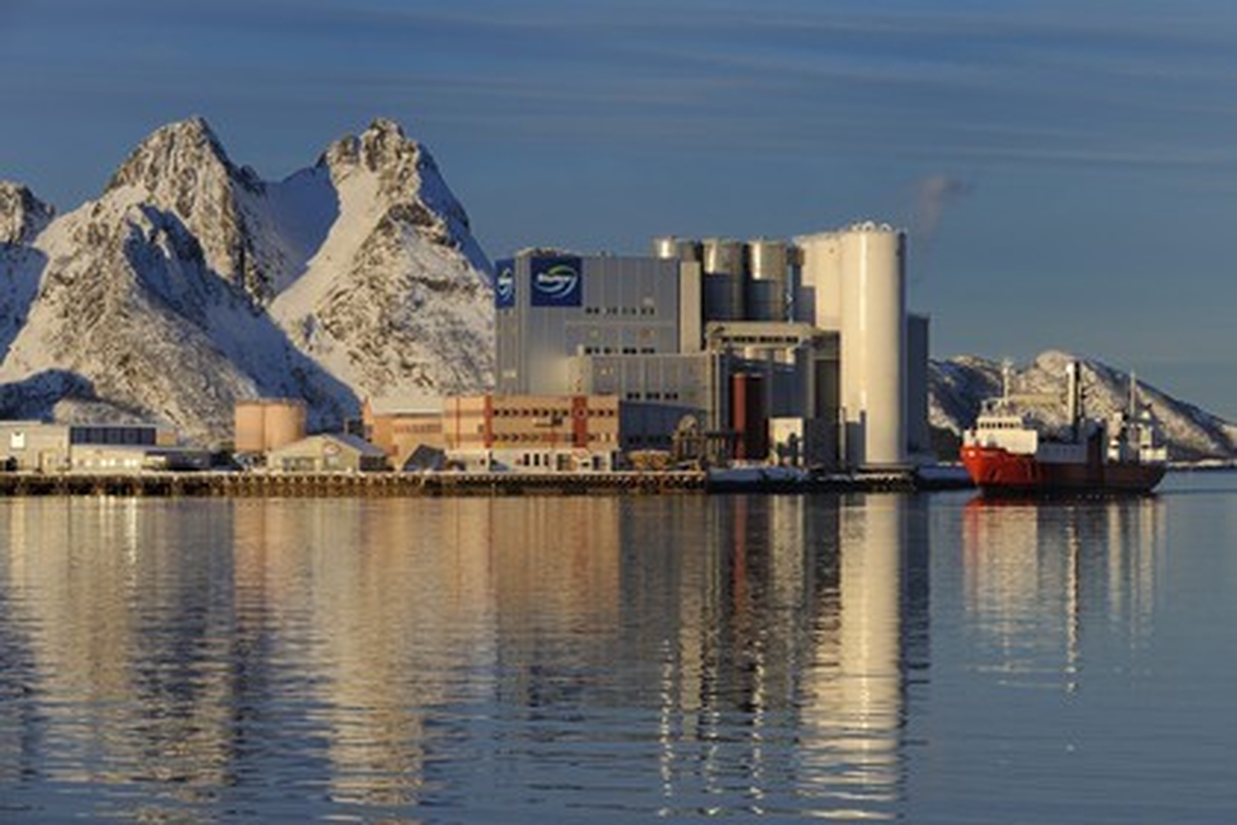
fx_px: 3505
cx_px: 618
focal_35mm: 102
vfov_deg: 13.4
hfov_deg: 20.0
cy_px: 412
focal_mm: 102
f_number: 9
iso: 200
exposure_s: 1/400
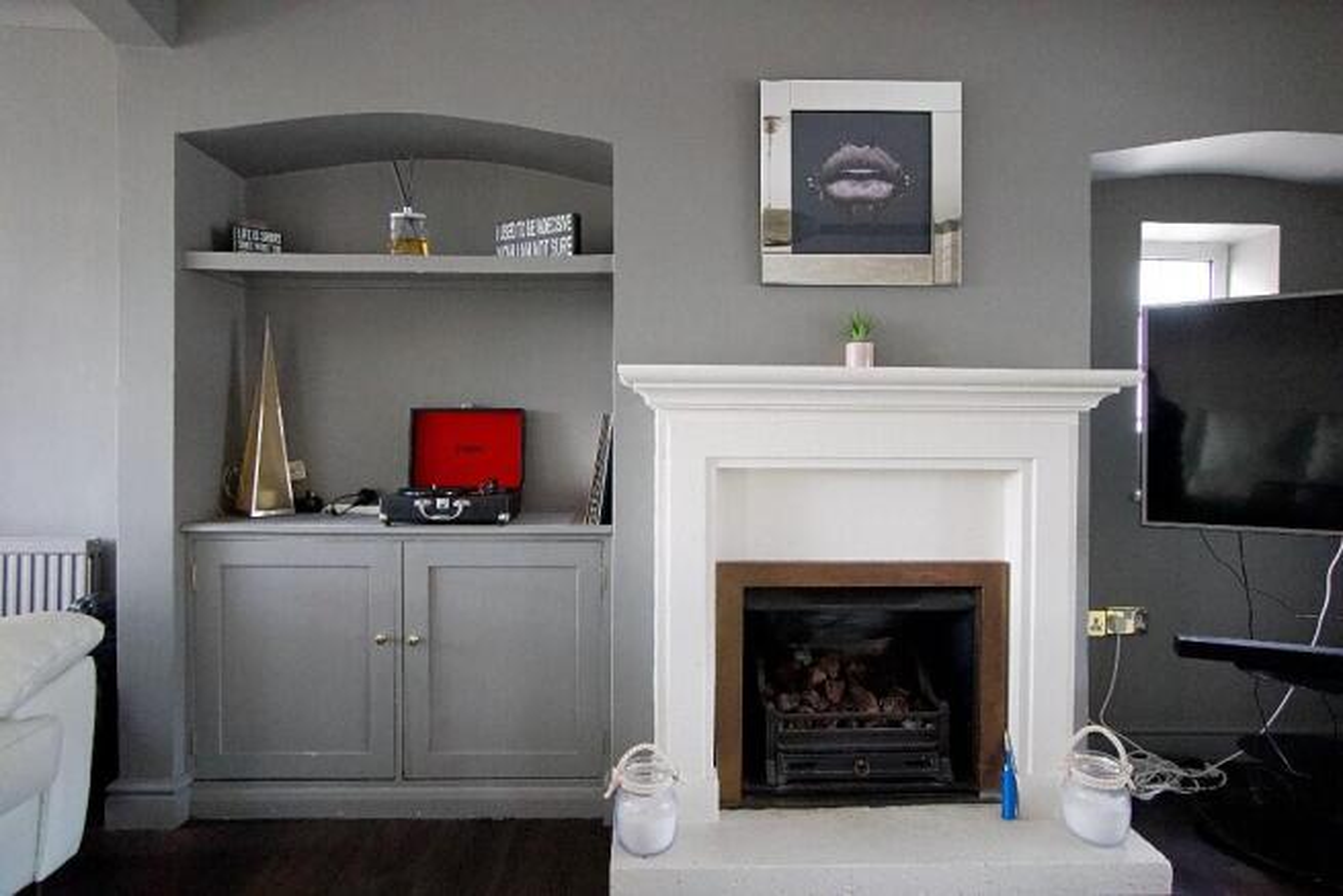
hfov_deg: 86.9
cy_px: 448
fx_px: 709
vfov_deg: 64.6
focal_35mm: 19
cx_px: 672
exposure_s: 1/160
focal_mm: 13
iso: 6400
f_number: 4
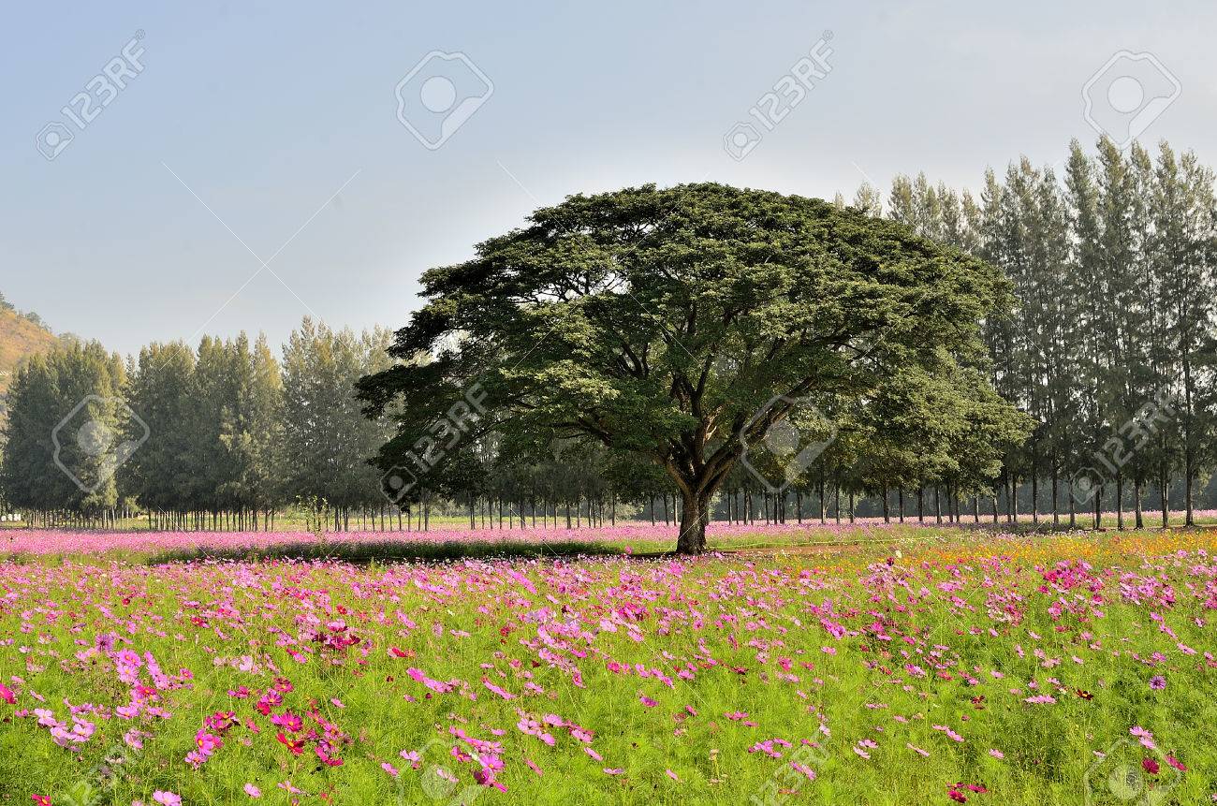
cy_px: 403
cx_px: 608
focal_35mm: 39
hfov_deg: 49.6
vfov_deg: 34.1
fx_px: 1316
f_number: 16
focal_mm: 26
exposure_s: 1/50
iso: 100
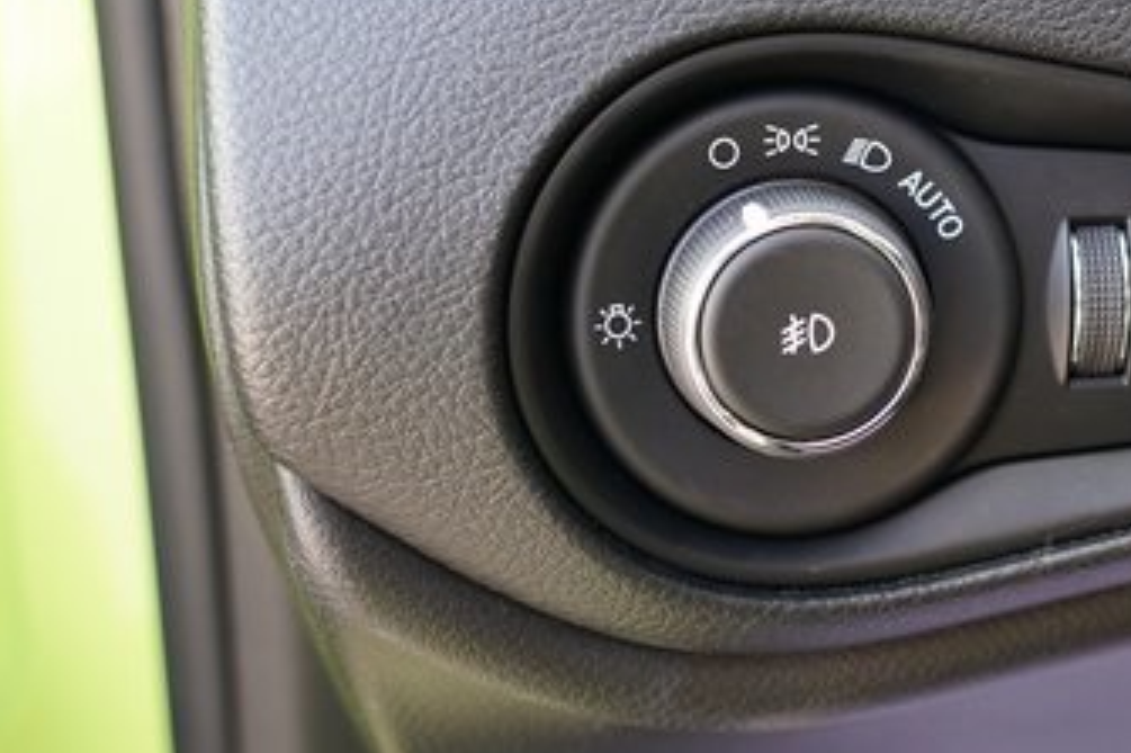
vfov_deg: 20.9
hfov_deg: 30.2
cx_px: 908
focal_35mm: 65
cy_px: 295
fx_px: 2041
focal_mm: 34
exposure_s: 1/60
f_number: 4
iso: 500
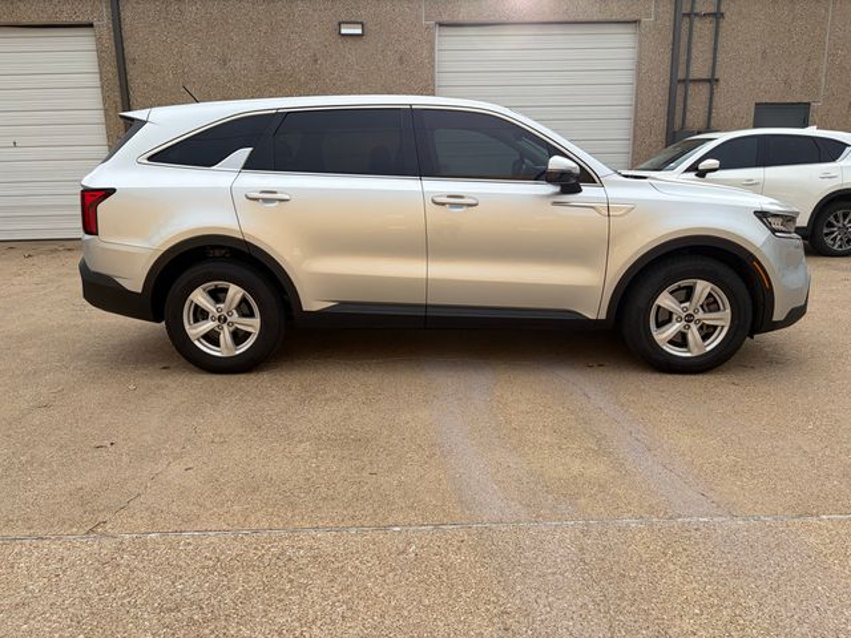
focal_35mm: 26
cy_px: 319
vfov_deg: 53.1
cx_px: 426
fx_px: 639
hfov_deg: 67.3
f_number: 1.6
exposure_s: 1/1393
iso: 50
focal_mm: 5.96
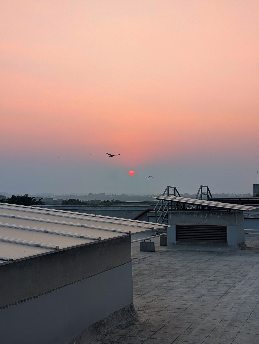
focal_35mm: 49
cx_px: 130
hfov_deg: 29.7
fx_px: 488
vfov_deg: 38.9
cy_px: 172
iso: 21
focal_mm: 6.9
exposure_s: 1/230
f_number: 1.68
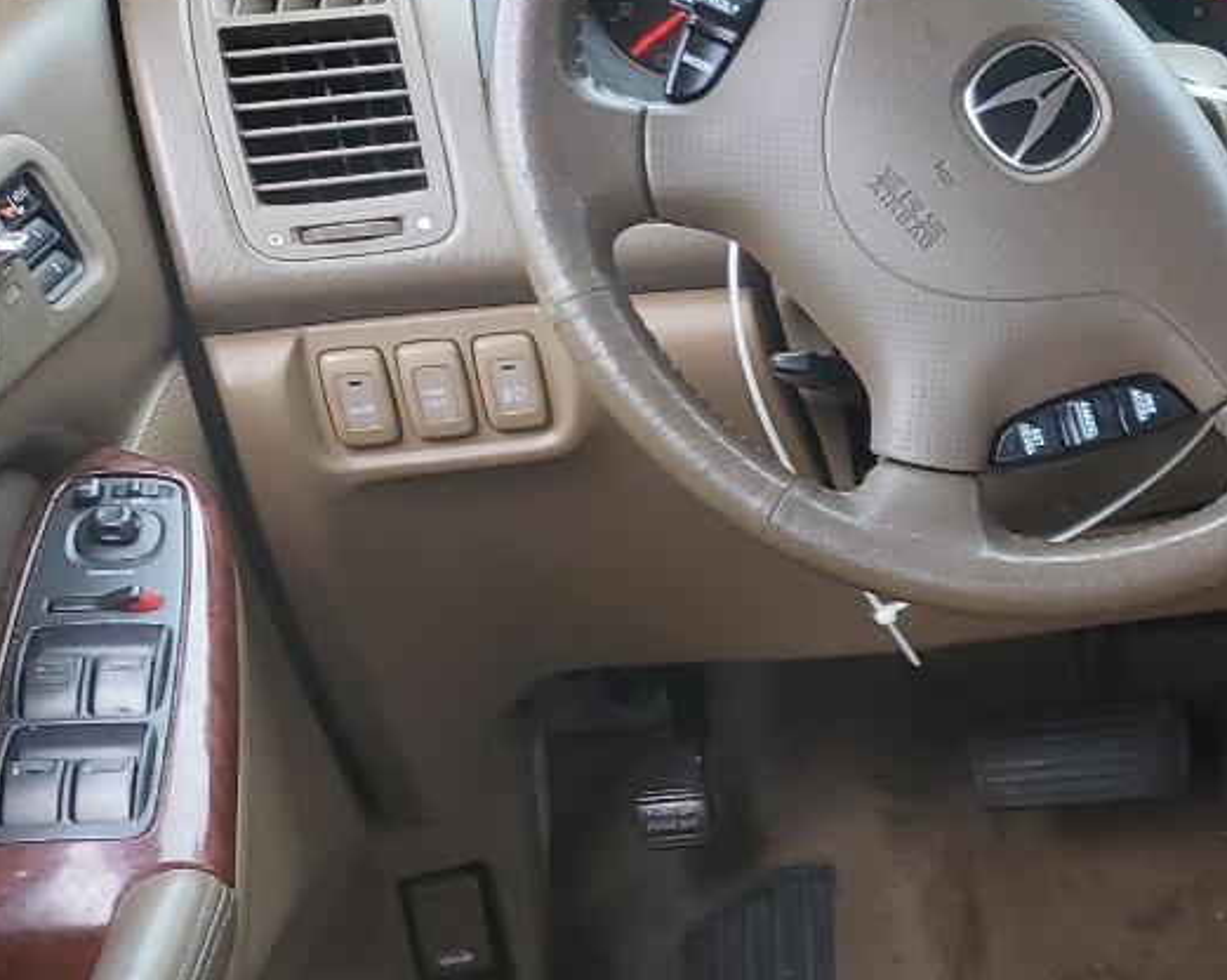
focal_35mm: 78
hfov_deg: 20.8
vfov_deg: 19.0
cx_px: 1835
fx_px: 2830
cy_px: 1001
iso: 54
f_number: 1.5
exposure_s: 1/120
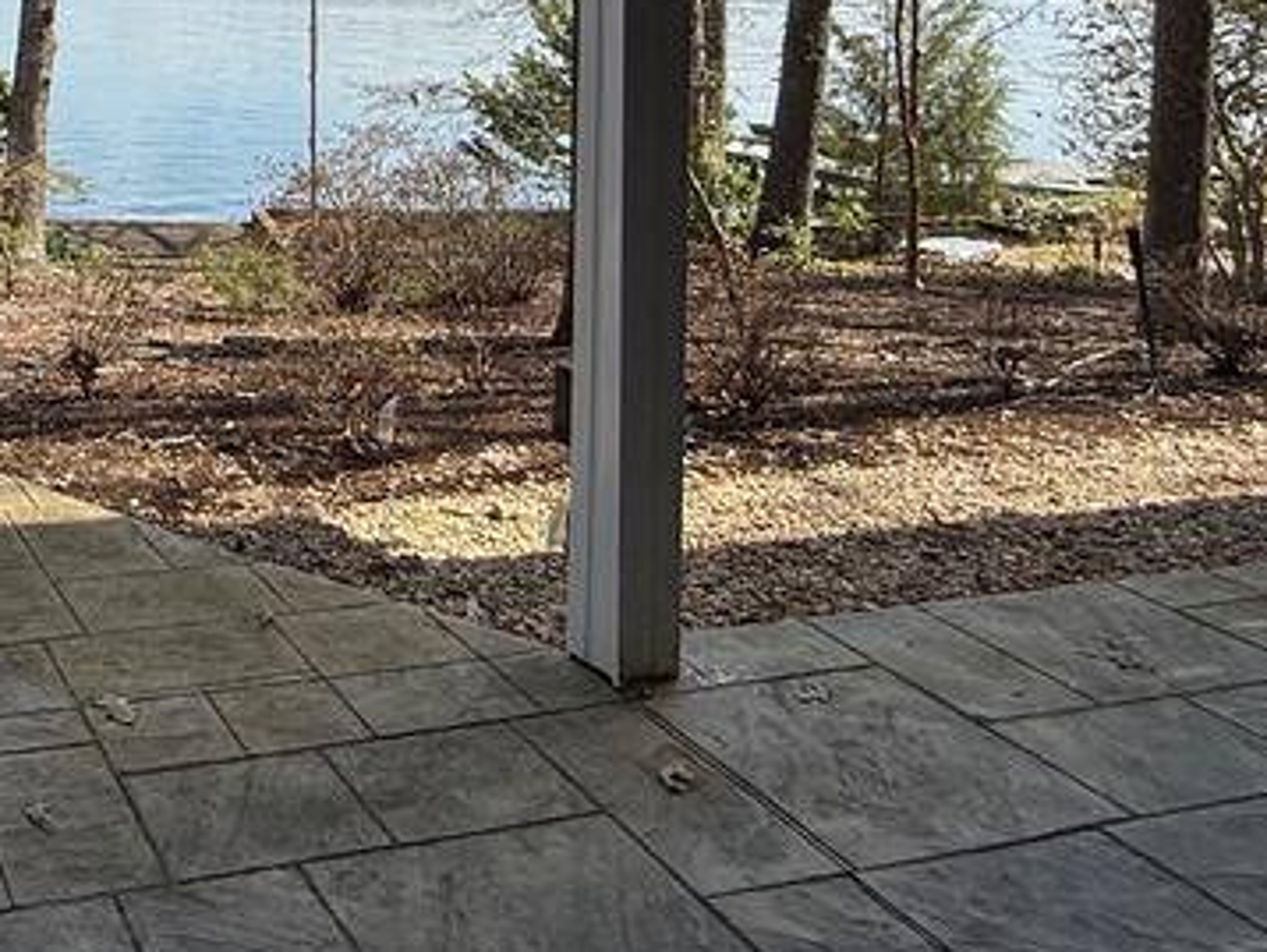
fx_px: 1465
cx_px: 103
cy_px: -21
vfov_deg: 32.8
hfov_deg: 42.5
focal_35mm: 40
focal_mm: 2.22
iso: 50
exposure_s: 1/2611
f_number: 2.2
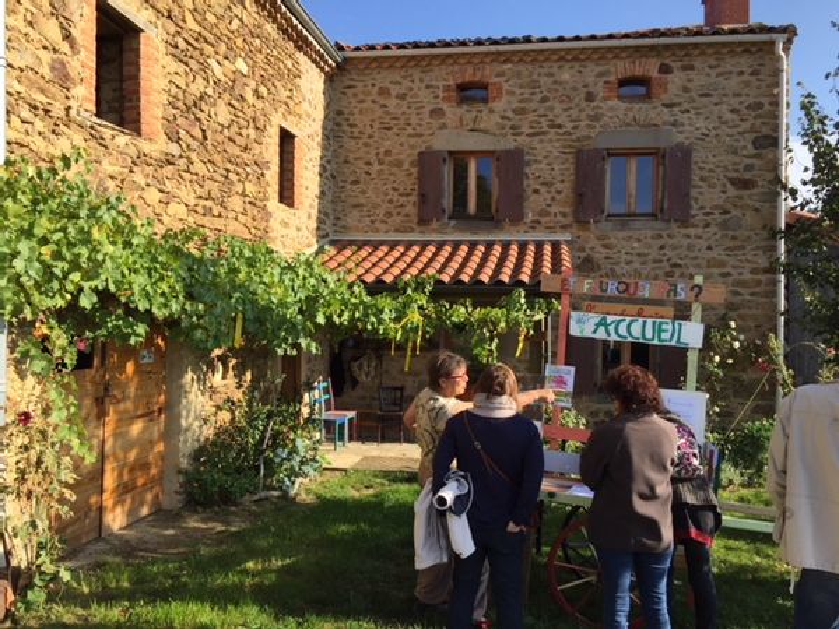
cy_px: 314
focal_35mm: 29
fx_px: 703
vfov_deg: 48.2
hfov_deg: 61.7
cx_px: 420
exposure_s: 1/1068
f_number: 2.2
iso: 32
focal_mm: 4.15
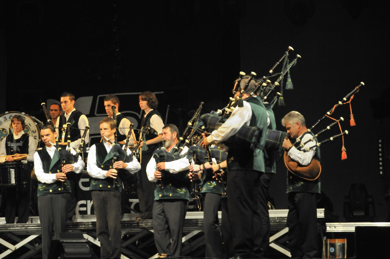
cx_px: 195
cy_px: 130
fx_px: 1379
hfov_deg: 16.1
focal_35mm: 128
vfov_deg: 10.7
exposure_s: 1/40
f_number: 5.6
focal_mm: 85
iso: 2000
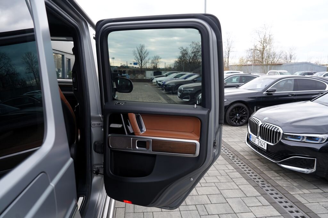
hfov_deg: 73.7
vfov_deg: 53.1
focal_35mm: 24
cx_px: 164
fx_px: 219
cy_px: 109
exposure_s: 1/80
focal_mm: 24
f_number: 4.5
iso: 100
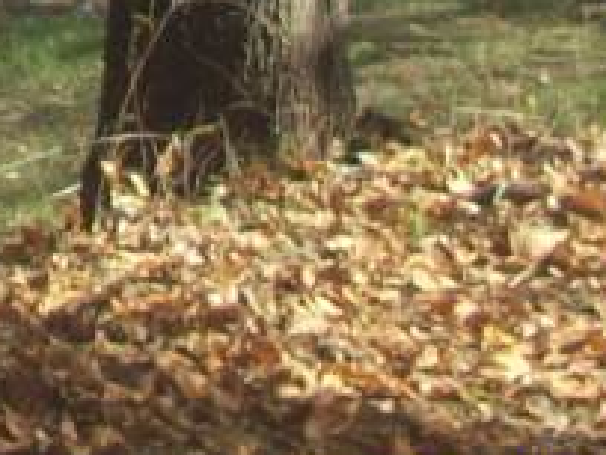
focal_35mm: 226
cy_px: -601
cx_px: -541
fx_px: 3956
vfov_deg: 6.3
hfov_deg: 8.4
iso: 80
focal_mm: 6
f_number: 2.7
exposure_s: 1/521
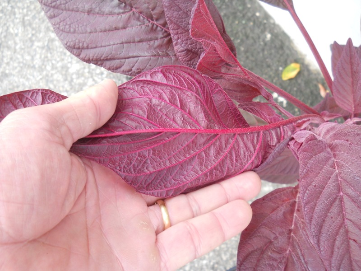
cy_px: 136
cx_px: 180
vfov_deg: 35.1
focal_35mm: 41
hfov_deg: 45.8
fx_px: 428
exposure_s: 1/50
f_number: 3.1
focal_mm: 6.72
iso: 80
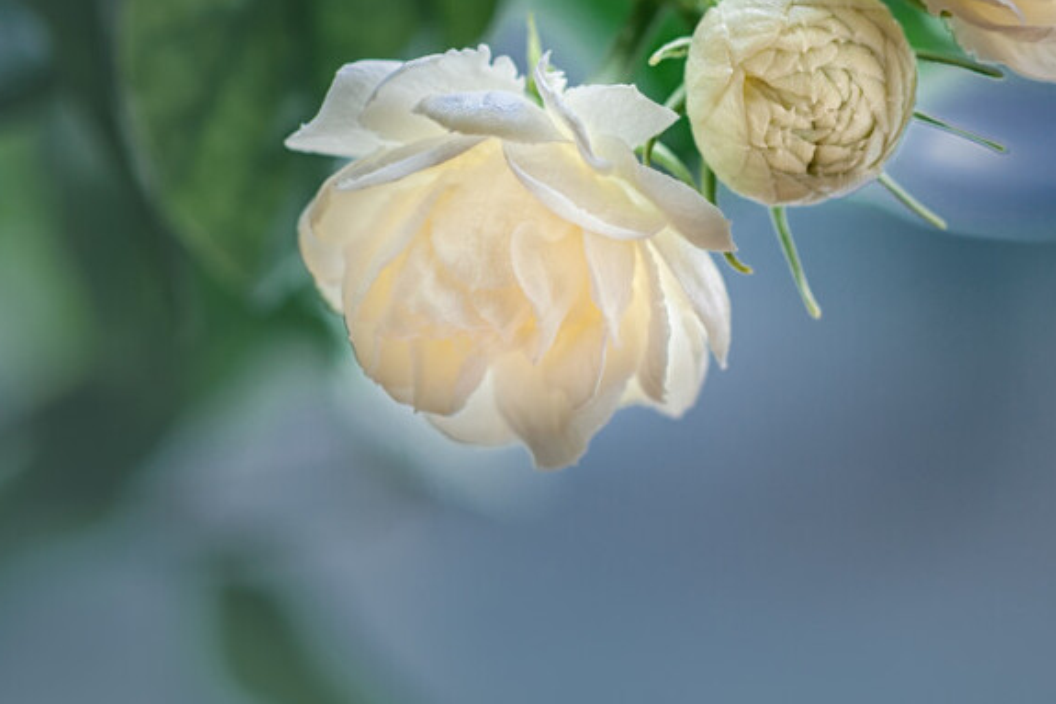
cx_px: 871
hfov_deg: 9.4
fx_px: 6422
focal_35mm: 219
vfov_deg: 6.3
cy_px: 130
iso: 160
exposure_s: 1/30
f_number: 6.3
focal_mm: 105
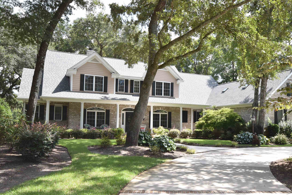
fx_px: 268
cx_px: 174
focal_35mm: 33
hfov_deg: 56.8
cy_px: 107
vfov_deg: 39.9
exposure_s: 1/250
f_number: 8
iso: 400
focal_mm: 18
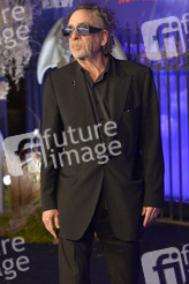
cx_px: 96
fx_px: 898
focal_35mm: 114
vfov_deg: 17.9
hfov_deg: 12.0
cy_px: 207
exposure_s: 1/250
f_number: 3.5
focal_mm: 70
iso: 640
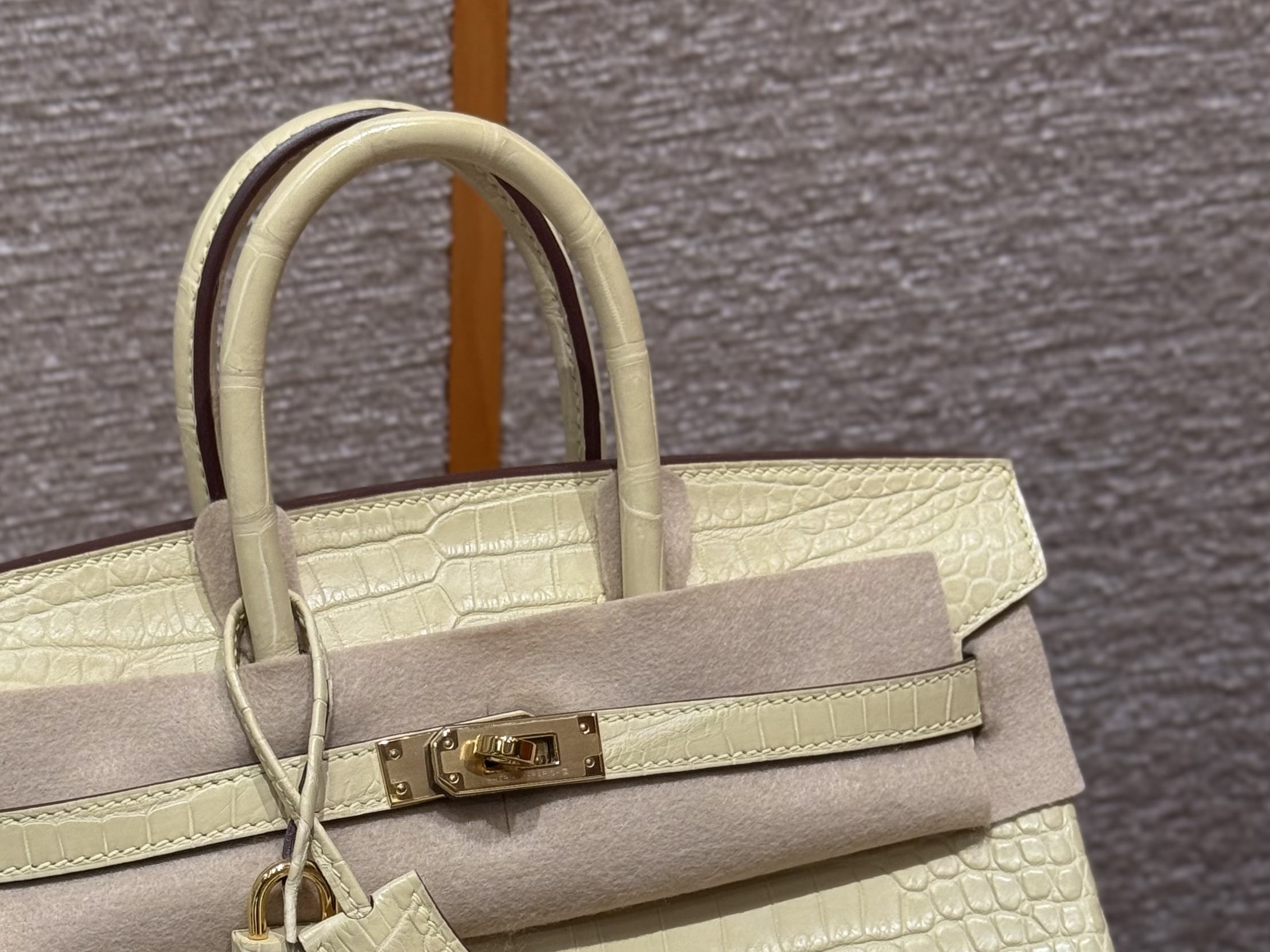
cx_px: 530
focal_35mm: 87
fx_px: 3191
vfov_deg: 16.8
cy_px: 843
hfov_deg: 22.5
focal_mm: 6.76
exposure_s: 1/121
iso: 64
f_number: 1.78
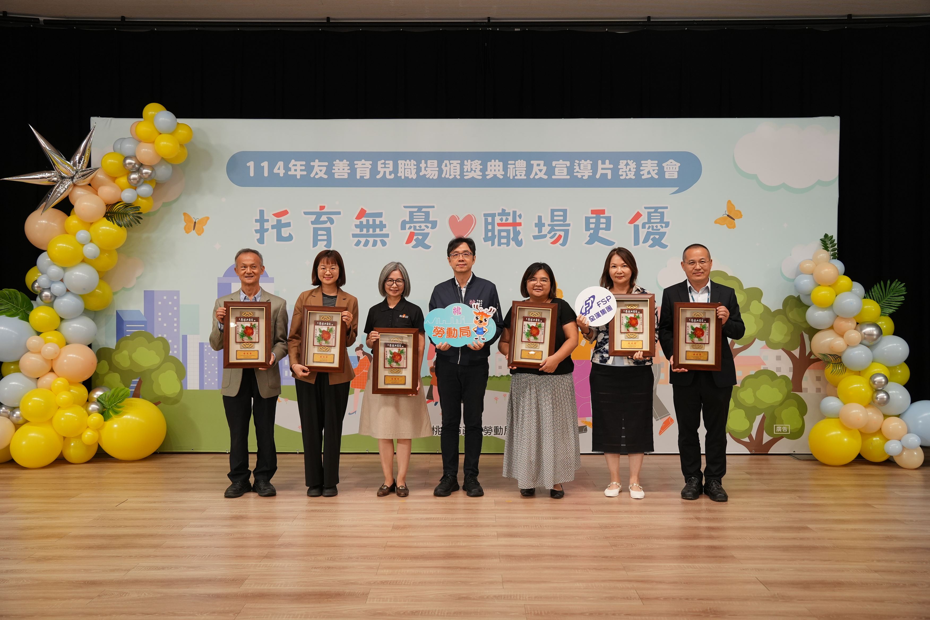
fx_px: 852
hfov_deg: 57.2
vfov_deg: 40.0
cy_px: 310
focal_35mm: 33
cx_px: 465
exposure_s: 1/125
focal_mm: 33
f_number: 4.5
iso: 1000
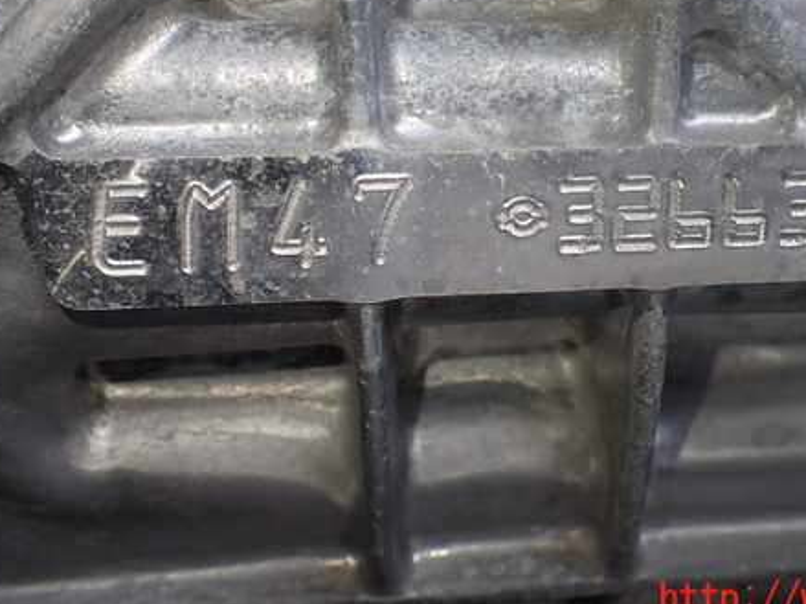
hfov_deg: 45.2
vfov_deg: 34.8
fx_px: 954
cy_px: 209
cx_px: 523
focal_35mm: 41
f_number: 2.3
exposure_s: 1/125
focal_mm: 5.4
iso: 100
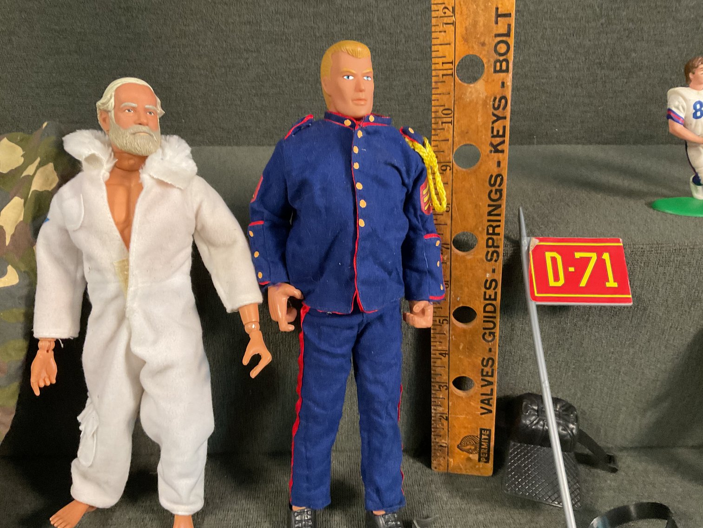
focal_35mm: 29
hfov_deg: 61.7
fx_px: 589
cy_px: 264
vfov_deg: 48.2
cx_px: 352
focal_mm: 3
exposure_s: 1/60
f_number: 1.8
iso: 250
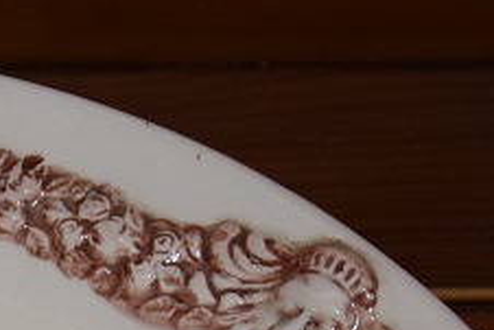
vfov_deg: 4.8
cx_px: -210
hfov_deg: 7.3
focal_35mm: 279
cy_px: 778
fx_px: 3826
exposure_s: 1/100
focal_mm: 35
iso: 720
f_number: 5
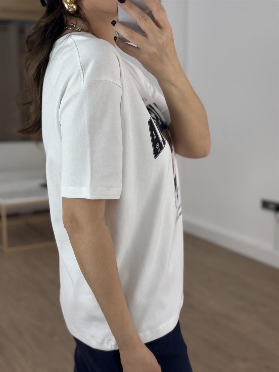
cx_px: 140
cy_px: 186
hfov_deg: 30.3
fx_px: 516
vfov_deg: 39.7
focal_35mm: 48
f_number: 1.78
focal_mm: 6.86
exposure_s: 1/402
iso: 80
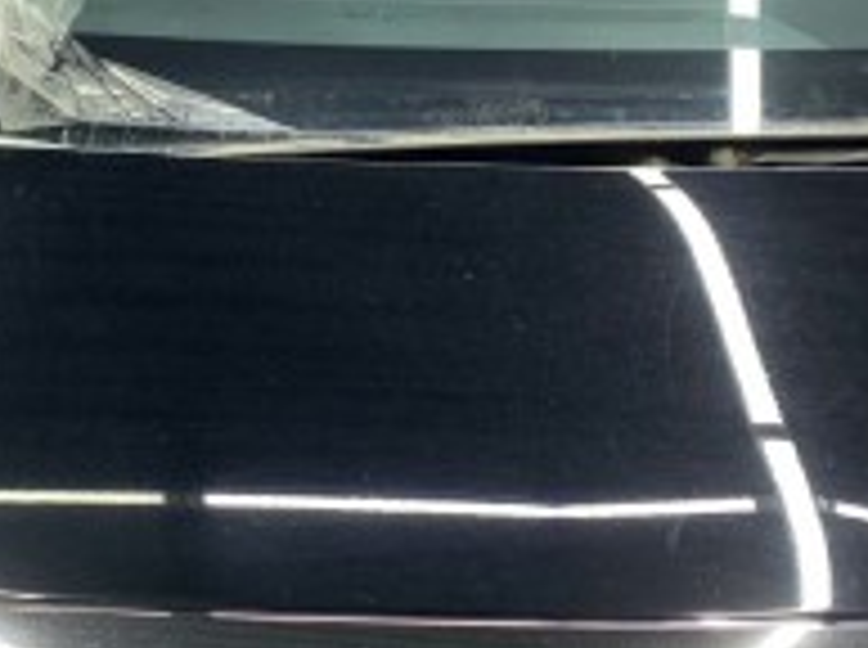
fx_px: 1352
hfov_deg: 34.9
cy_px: -18
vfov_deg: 25.5
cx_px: 225
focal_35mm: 54
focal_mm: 4.25
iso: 100
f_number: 1.8
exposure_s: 1/50
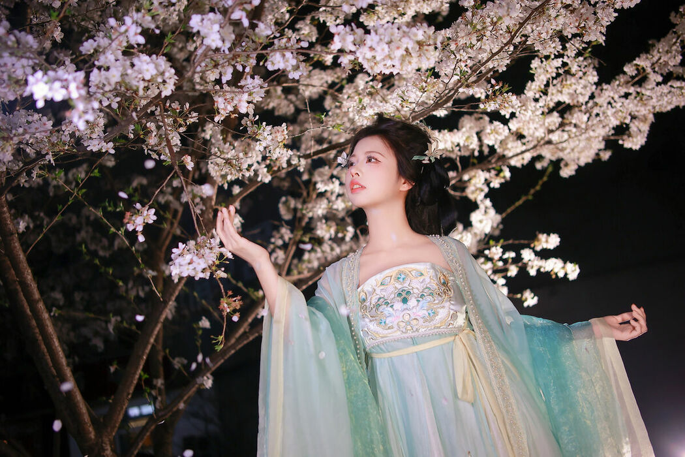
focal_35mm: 35
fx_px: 666
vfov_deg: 37.9
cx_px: 342
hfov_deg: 54.4
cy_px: 228
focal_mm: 35
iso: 2000
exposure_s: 1/500
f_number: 2
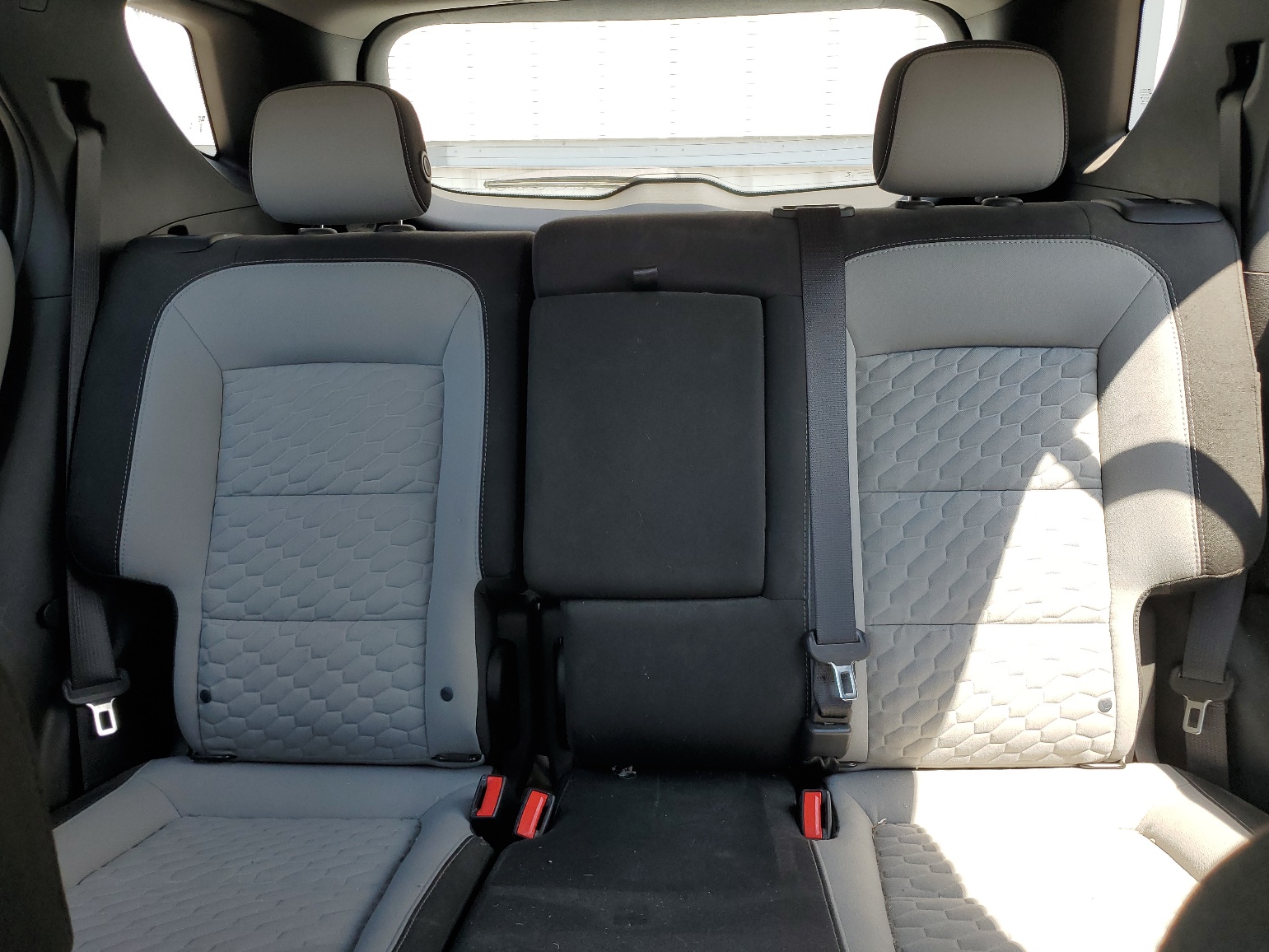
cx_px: 642
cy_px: 464
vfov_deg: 51.4
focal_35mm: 27
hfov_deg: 65.3
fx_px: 990
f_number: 1.5
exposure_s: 1/385
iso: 50
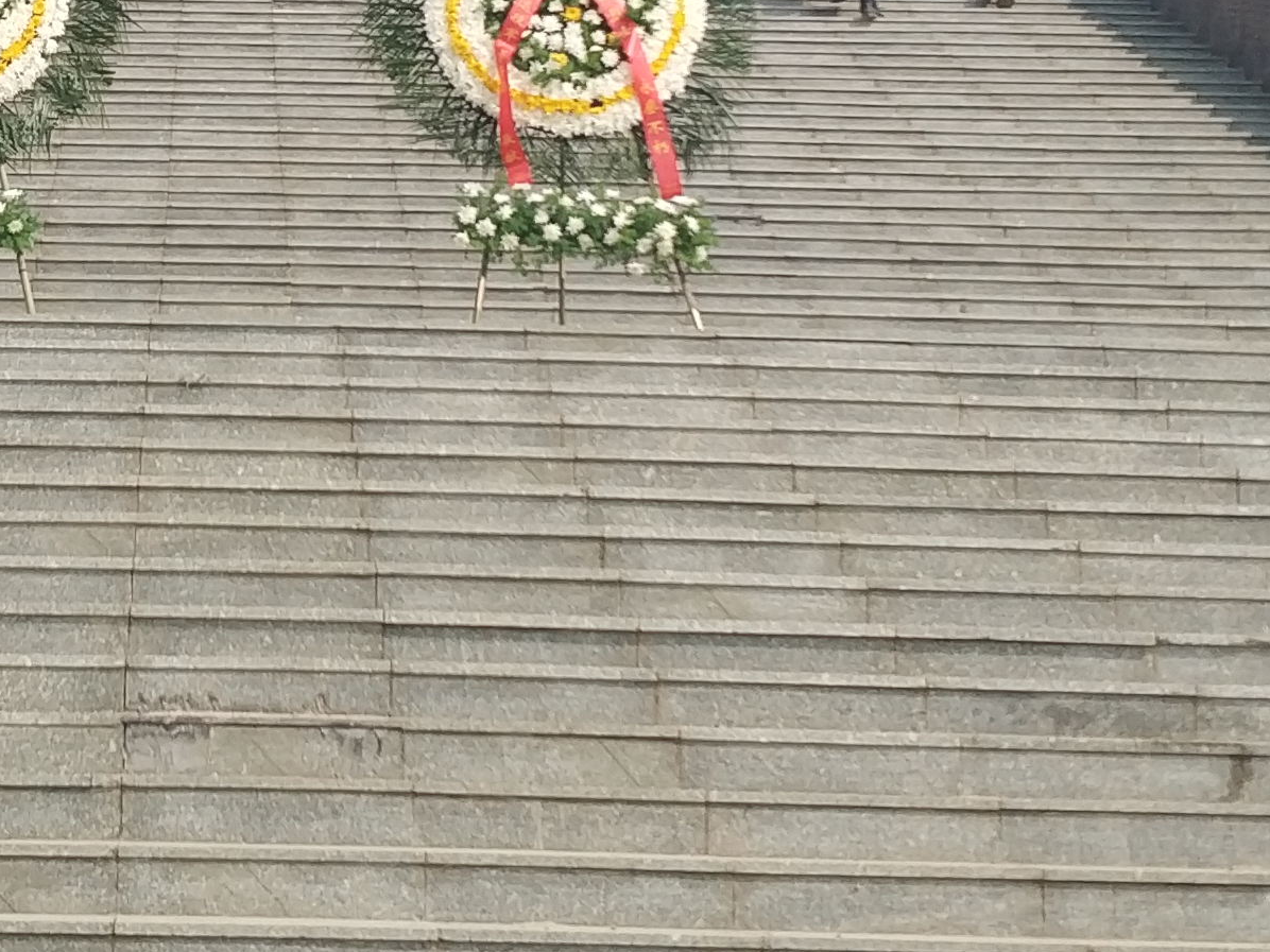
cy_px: 94
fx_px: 3926
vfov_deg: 13.7
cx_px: 201
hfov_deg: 18.2
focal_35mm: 107
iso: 100
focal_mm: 4.5
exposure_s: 1/1317
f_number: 2
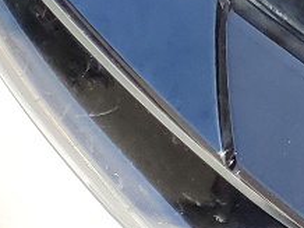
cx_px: 1093
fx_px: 1676
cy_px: -301
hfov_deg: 7.9
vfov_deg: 7.3
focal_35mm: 191
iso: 50
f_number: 1.5
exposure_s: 1/3333
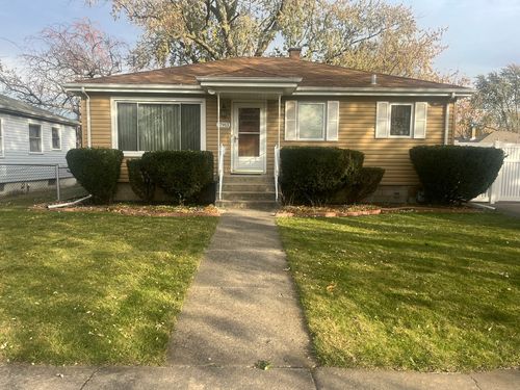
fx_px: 391
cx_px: 260
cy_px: 195
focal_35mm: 26
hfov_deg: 67.3
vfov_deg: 53.1
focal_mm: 5.1
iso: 50
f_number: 1.6
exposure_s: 1/1325
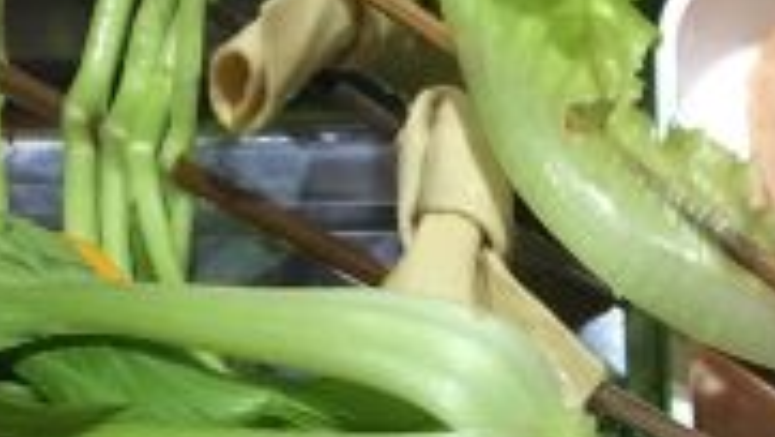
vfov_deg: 9.5
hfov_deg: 17.2
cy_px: 739
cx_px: 758
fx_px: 2508
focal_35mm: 122
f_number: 2.2
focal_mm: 4.15
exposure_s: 1/50
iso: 32
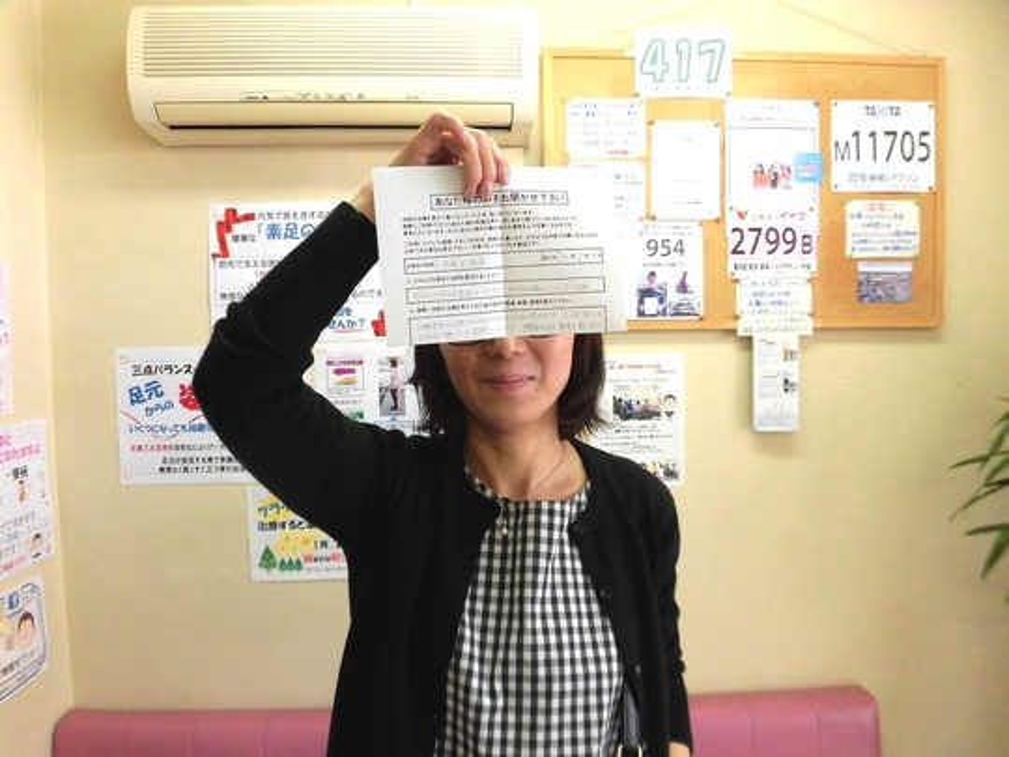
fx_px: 700
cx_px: 504
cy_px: 378
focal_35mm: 24
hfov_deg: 71.6
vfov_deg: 56.8
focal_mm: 4.3
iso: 200
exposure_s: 1/50
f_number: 3.1
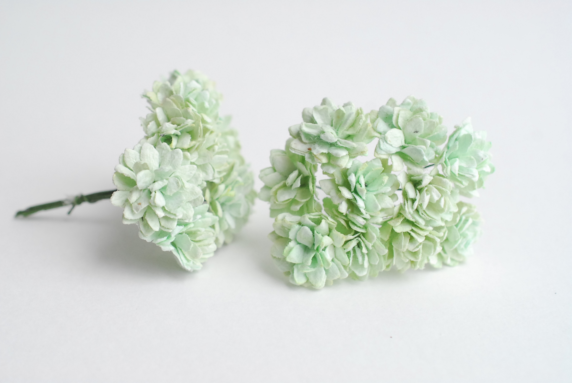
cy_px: 192
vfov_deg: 22.7
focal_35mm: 60
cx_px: 286
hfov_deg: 33.4
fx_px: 954
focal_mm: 40
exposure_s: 1/160
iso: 640
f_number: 5.6
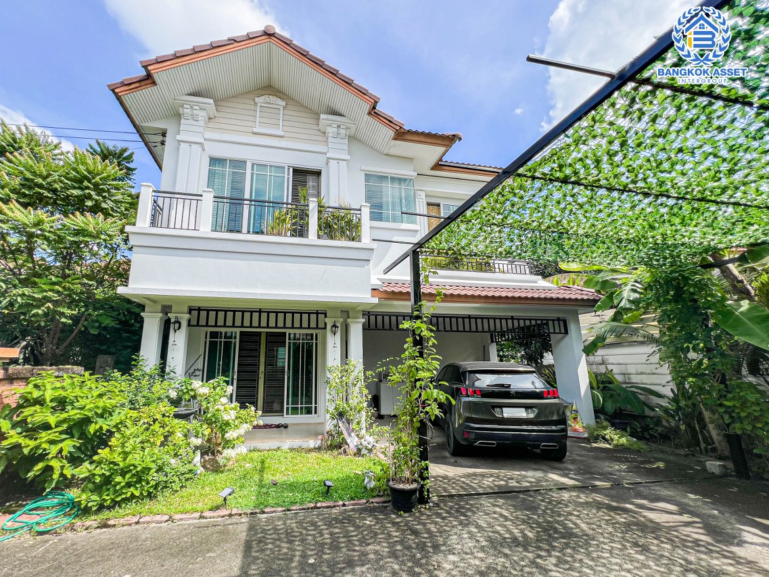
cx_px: 384
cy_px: 288
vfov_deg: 89.9
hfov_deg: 106.2
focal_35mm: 13
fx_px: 289
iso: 32
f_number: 1.8
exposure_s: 1/950
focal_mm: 1.57
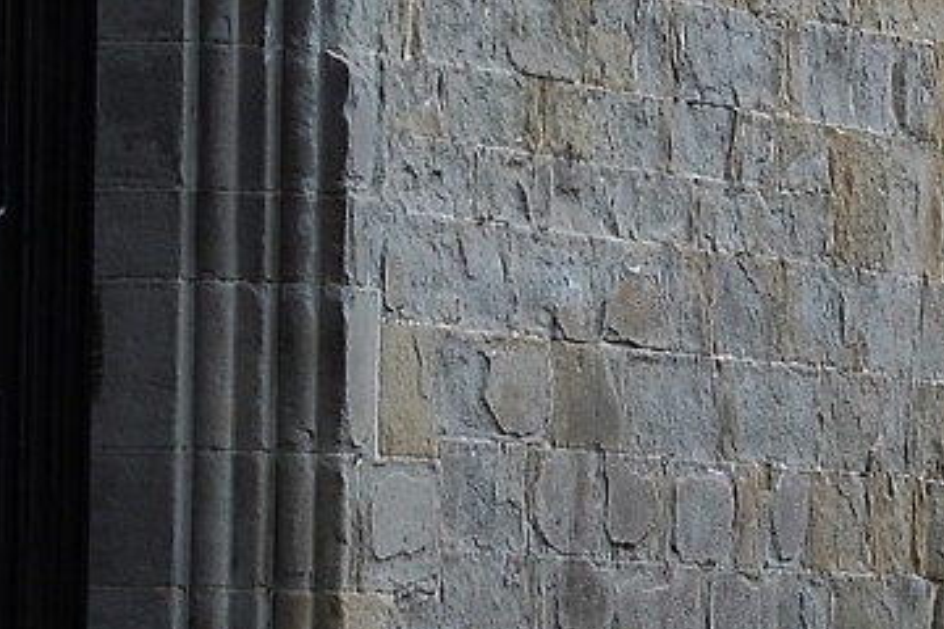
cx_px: 936
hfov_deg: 3.5
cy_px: 362
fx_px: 15627
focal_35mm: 596
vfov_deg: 2.3
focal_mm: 120
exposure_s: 1/250
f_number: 8
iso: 250
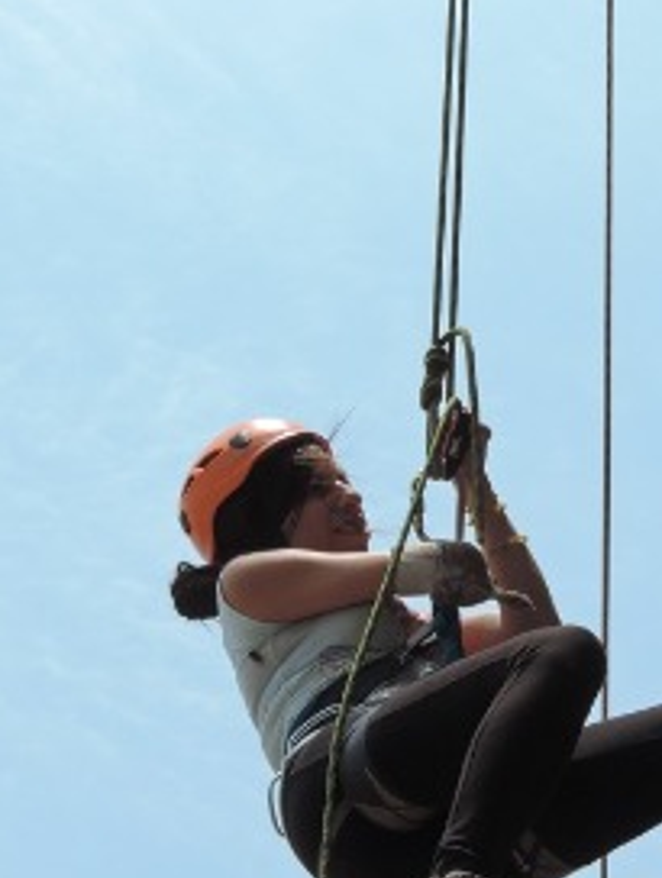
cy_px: 642
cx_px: 504
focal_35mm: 151
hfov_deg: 9.8
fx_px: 3838
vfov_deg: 13.0
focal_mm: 13.3
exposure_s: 1/1000
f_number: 3.9
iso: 100
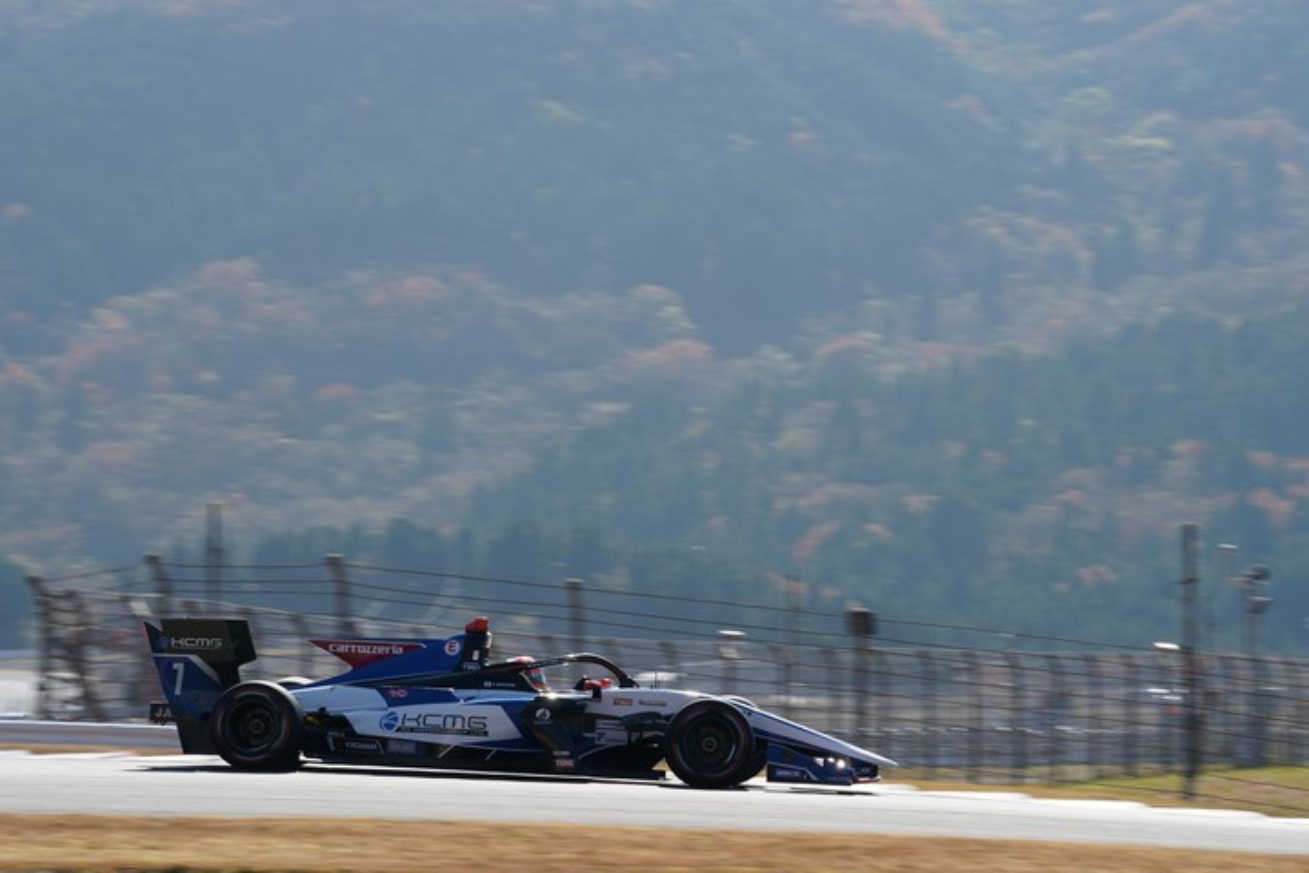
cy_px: 436
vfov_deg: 6.9
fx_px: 7272
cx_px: 654
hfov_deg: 10.3
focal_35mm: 200
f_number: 13
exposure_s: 1/200
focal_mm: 200
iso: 200
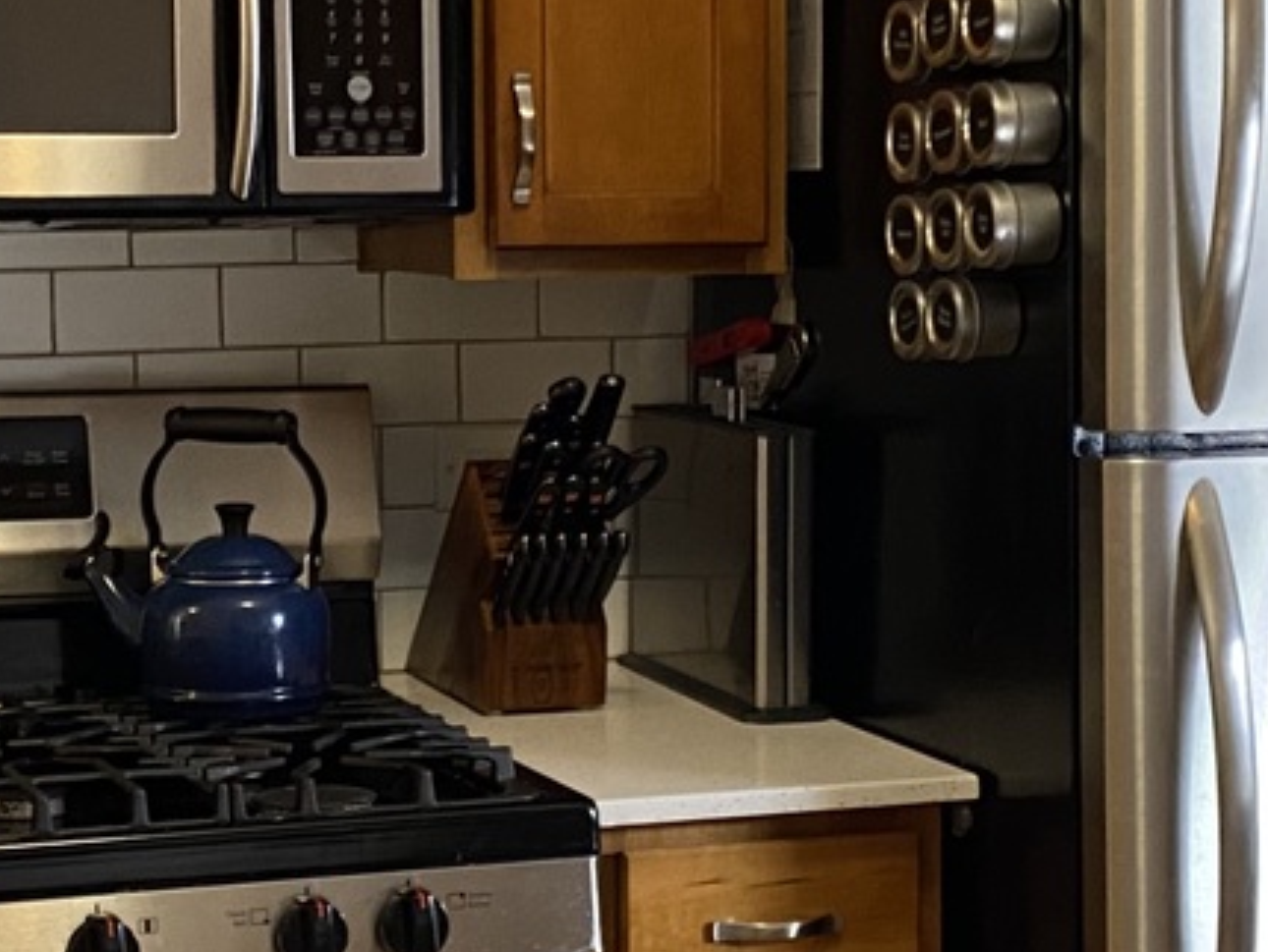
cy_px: 386
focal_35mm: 87
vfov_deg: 17.0
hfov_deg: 22.5
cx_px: 572
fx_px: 3189
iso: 320
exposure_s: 1/60
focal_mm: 4.25
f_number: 1.8
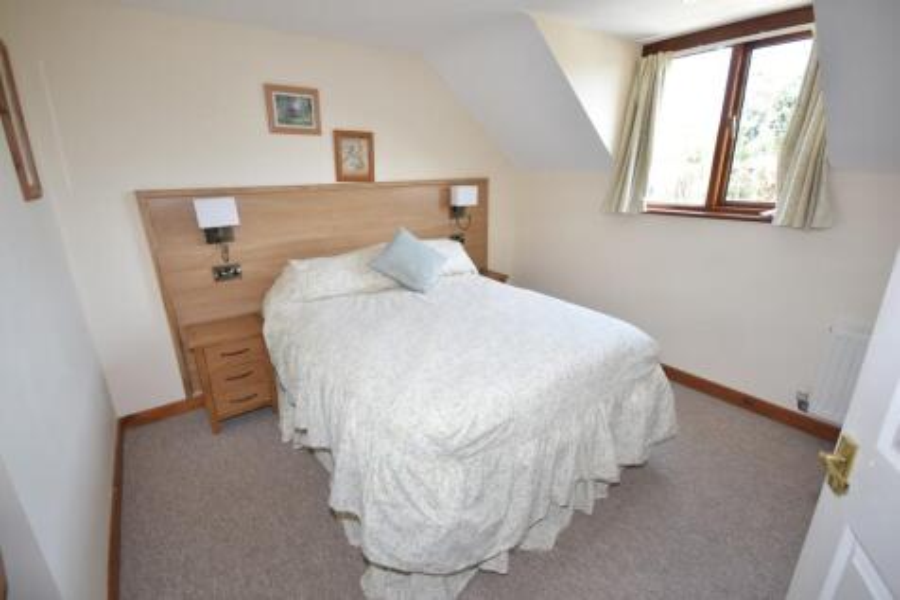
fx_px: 375
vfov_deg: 77.3
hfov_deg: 100.4
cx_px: 450
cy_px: 300
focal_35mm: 15
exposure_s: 1/80
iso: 400
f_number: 4.5
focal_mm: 10
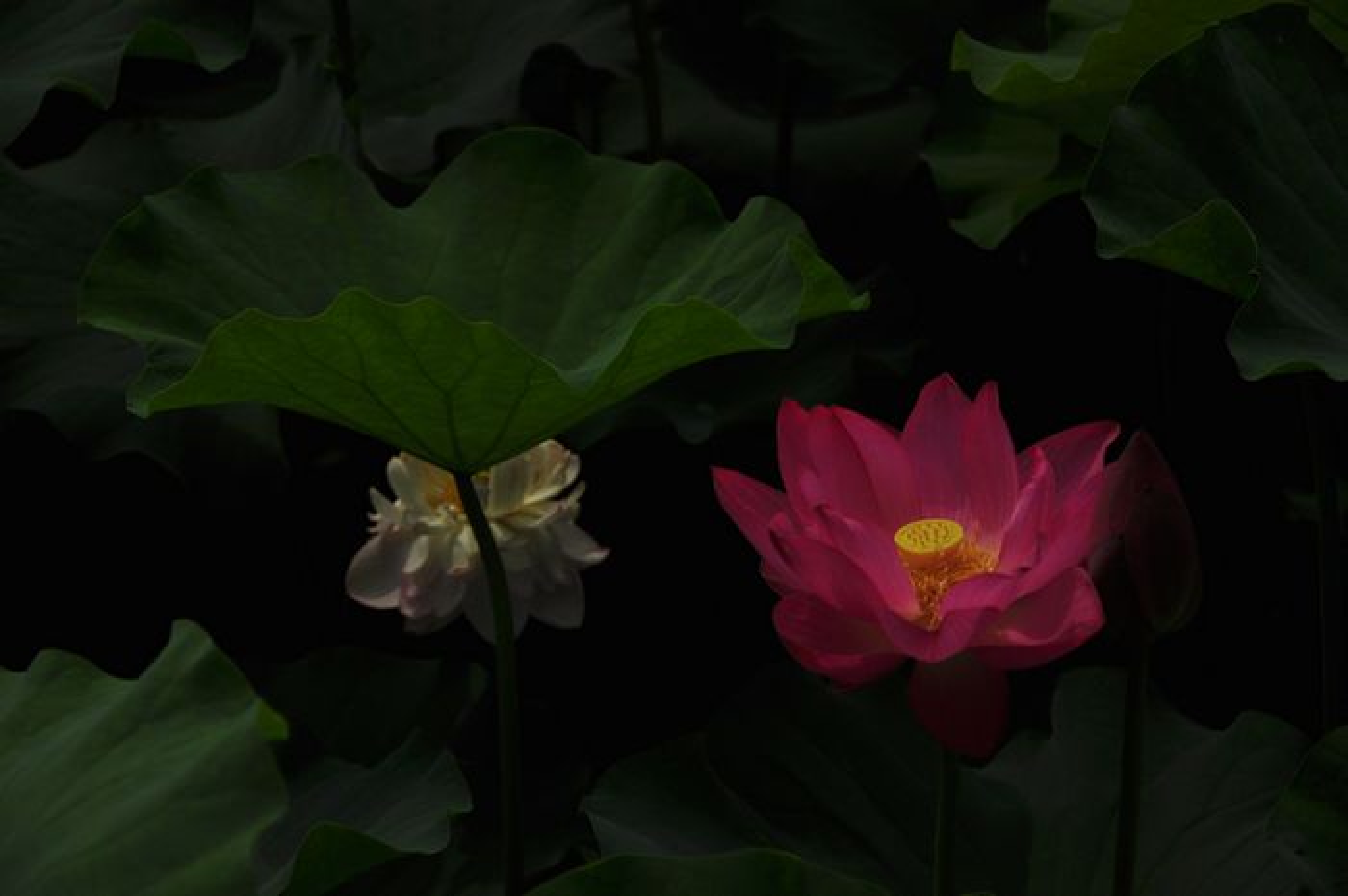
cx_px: 674
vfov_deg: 13.0
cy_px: 448
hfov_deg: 19.5
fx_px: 3927
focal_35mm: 105
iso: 200
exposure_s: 1/3200
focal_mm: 70
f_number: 5.6
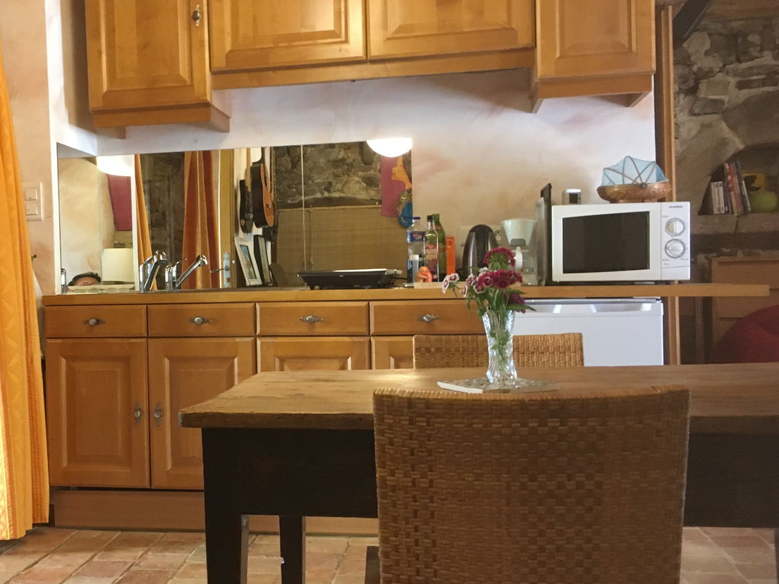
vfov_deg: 34.4
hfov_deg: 44.0
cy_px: 292
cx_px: 243
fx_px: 945
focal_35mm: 42
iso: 200
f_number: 2.2
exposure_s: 1/20
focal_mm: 4.15
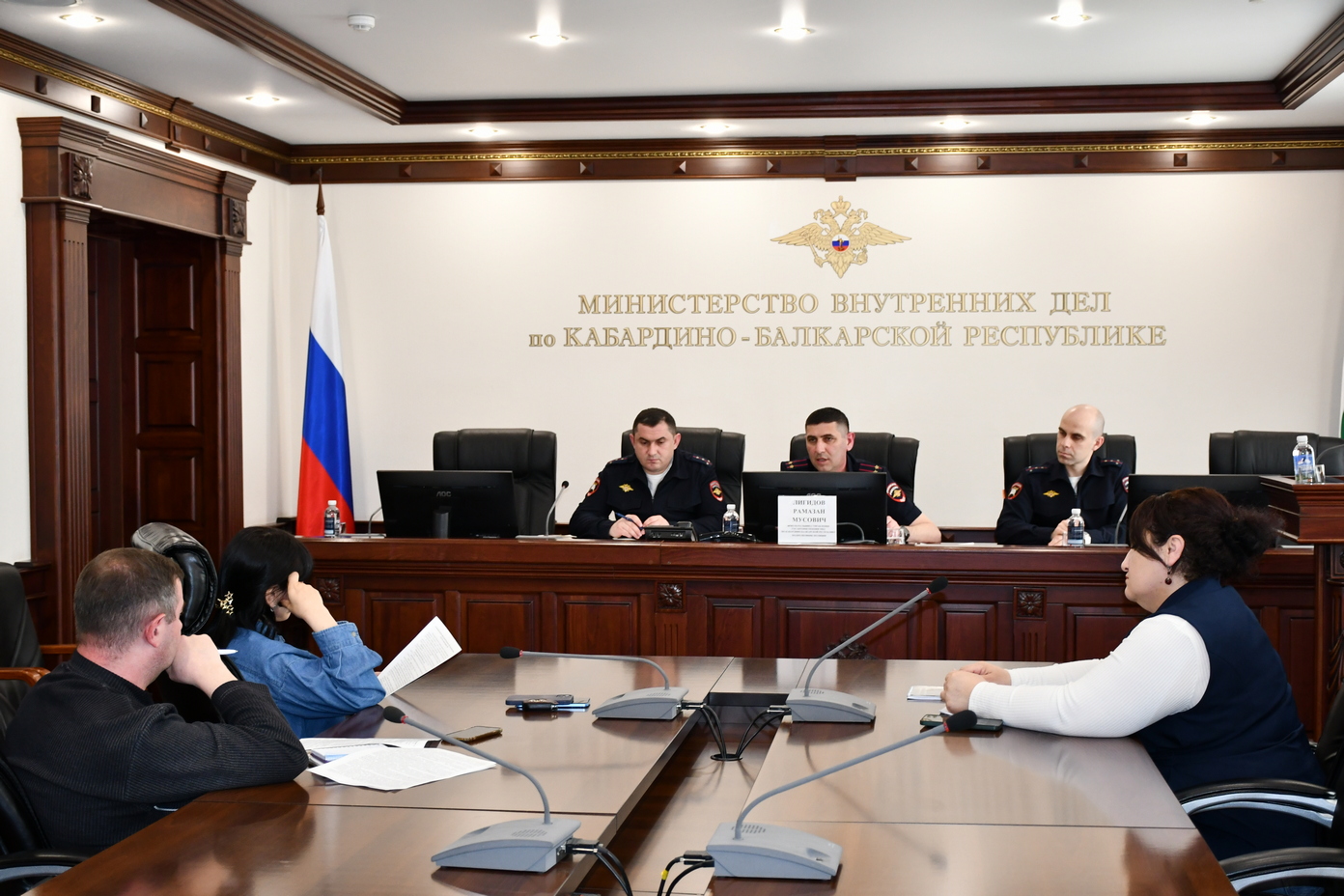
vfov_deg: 26.5
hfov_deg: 38.9
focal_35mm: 51
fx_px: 1904
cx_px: 672
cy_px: 448
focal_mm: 34
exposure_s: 1/100
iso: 1000
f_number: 4.2
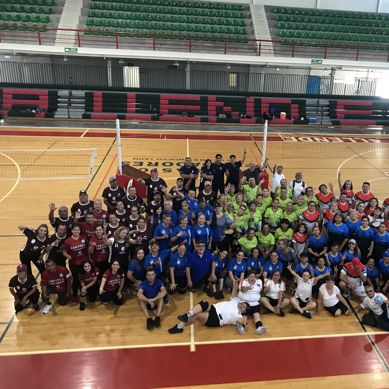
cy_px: 190
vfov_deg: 48.4
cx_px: 260
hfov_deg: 47.6
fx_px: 432
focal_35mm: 34
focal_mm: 3.99
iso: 50
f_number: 1.8
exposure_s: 1/15
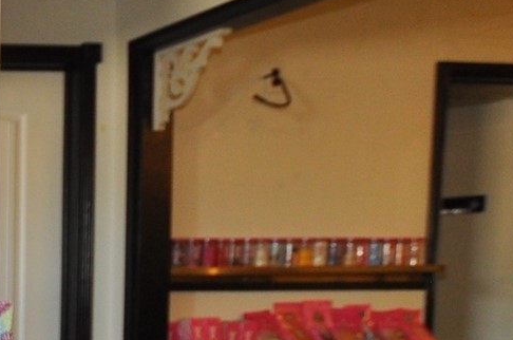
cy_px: 381
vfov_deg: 20.4
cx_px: -406
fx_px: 896
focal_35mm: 63
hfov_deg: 21.3
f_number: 4
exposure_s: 1/60
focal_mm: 10
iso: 560
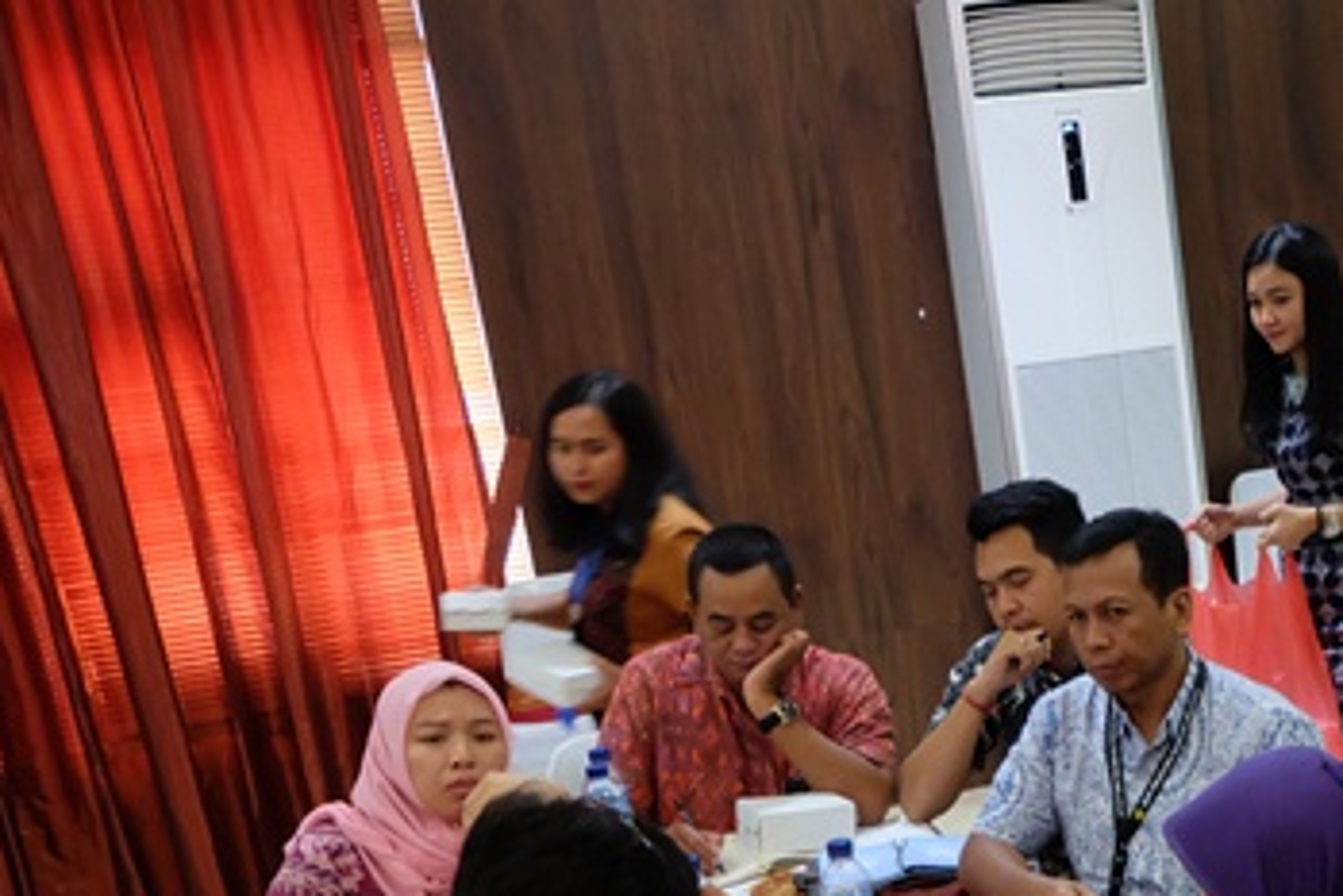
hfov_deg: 33.7
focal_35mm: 55
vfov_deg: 23.8
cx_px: 1285
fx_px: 2053
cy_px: 840
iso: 3200
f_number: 3.5
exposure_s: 1/28
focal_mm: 16
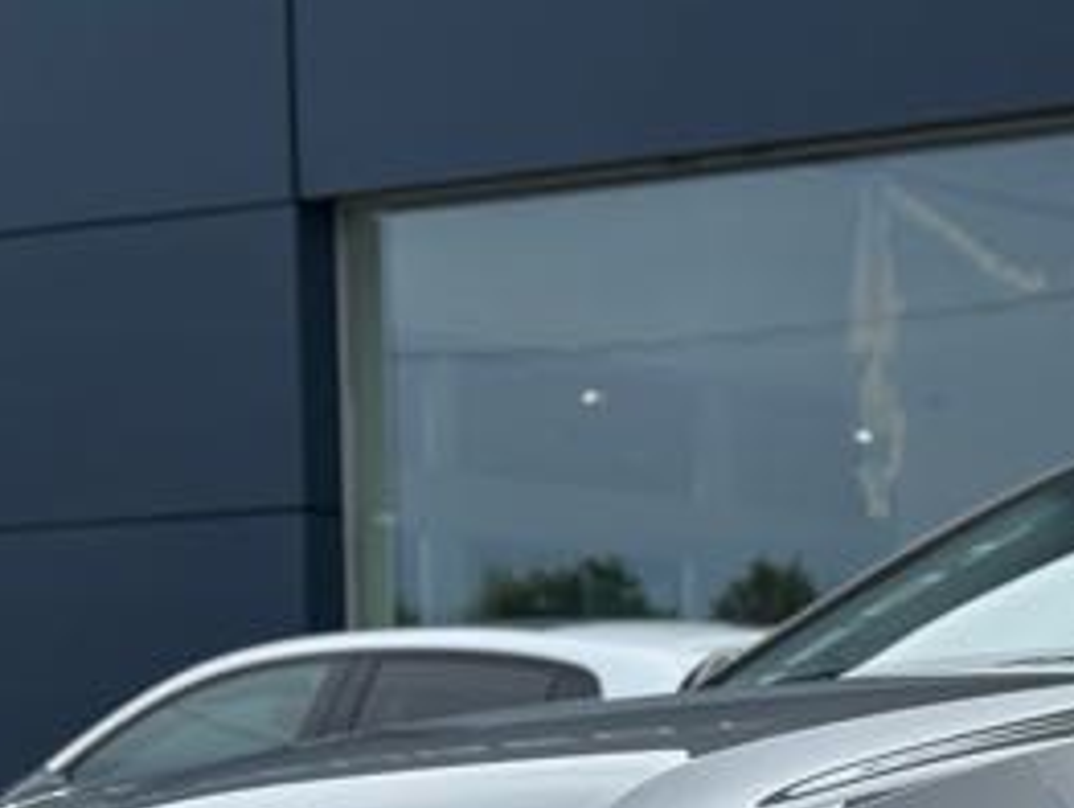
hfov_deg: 12.5
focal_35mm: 153
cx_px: 1373
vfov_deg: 9.5
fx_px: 4751
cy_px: 1146
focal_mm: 6.76
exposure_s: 1/3891
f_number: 1.78
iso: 100
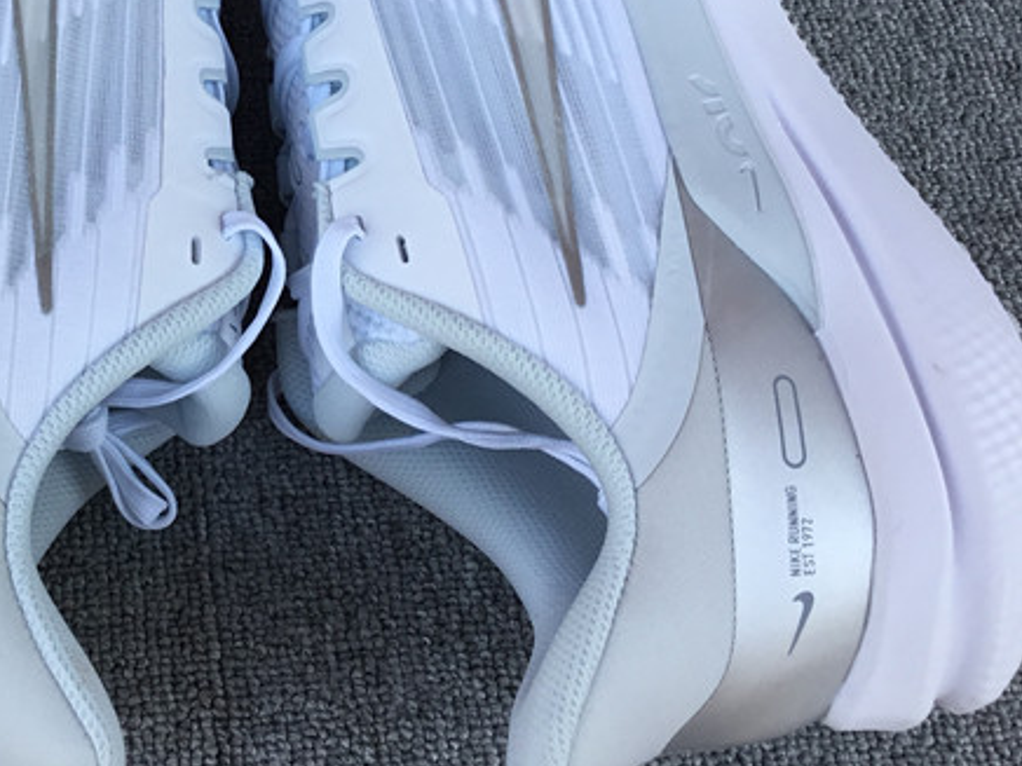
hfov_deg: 29.6
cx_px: 220
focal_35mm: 64
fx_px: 1890
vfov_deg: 22.5
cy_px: 102
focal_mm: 3.3
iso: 25
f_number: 2.4
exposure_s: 1/108
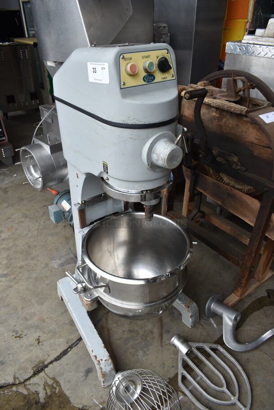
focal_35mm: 27
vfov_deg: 67.3
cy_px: 205
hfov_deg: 48.0
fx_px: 308
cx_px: 137
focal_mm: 18
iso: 100
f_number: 5.6
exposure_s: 1/125
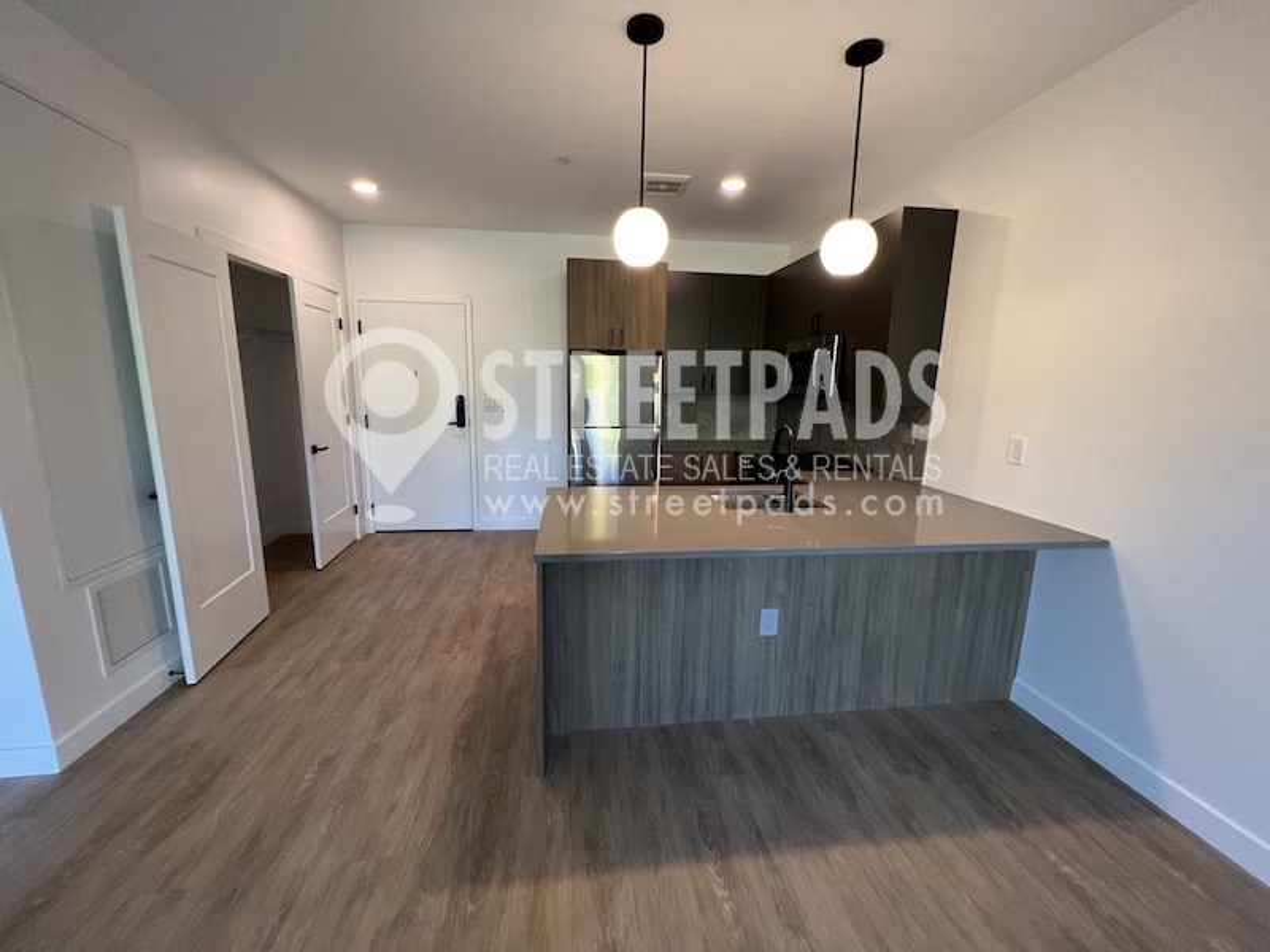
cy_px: 476
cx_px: 635
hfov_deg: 106.2
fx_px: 477
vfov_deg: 89.9
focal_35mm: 13
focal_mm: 1.57
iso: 200
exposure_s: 1/60
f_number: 1.8
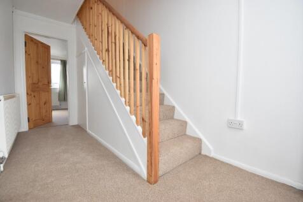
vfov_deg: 77.3
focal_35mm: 15
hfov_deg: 100.4
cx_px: 152
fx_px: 126
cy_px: 101
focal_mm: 10
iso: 800
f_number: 5.6
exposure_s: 1/100
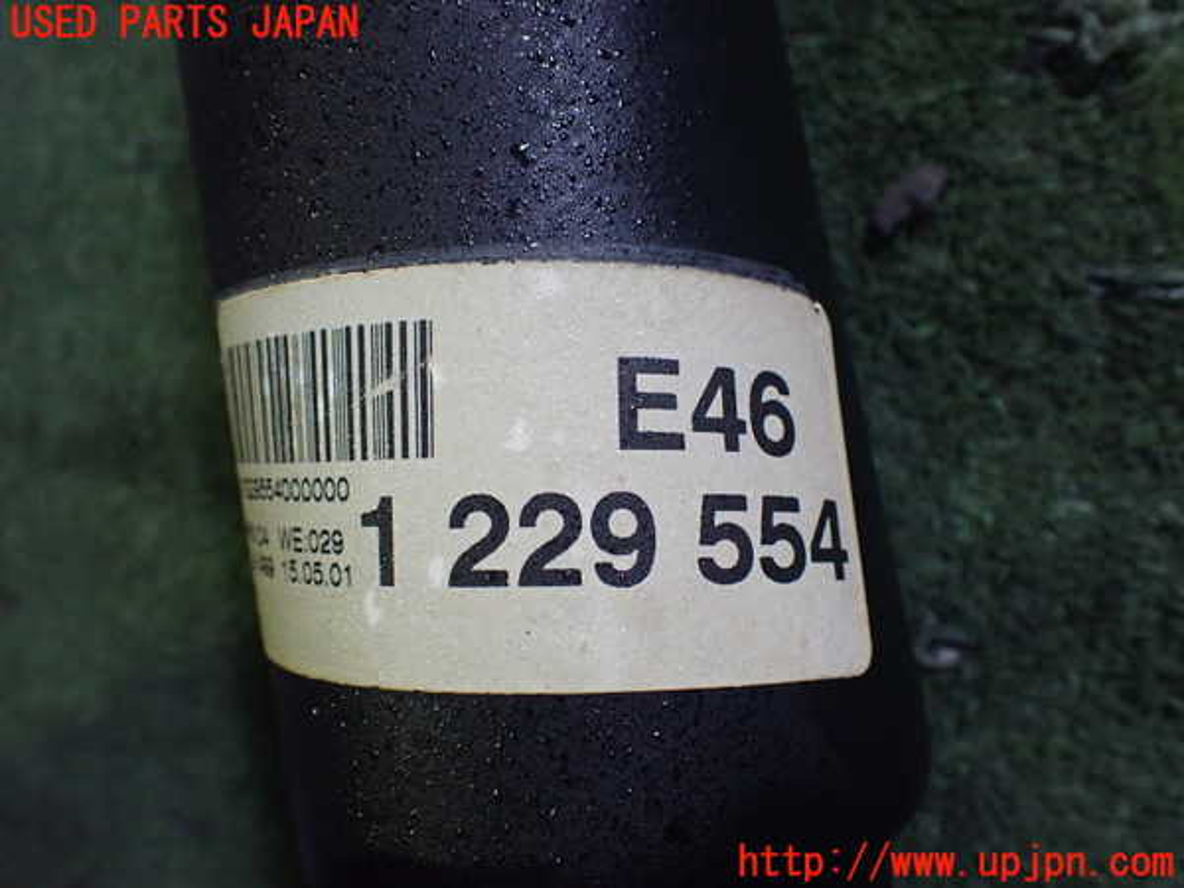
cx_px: 592
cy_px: 444
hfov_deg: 60.0
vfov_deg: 46.8
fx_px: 1026
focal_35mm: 30
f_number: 2.3
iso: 800
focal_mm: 5.4
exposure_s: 1/100
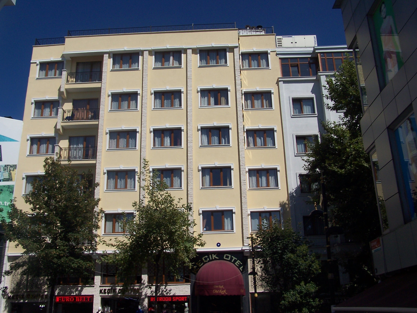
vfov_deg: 37.7
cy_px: 156
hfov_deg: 49.0
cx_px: 208
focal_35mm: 38
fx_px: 458
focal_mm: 6.3
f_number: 5.6
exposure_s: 1/1000
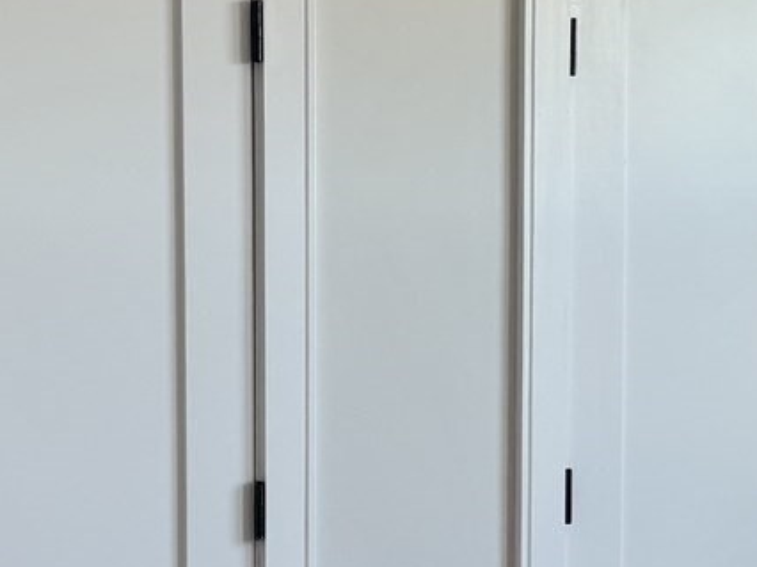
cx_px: 553
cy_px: 434
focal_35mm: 125
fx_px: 2732
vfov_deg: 11.8
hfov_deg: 15.7
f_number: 1.6
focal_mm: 5.96
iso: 64
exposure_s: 1/121
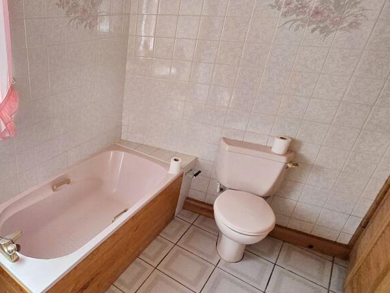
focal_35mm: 23
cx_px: 79
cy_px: 155
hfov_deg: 67.1
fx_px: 259
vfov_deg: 58.8
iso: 64
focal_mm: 2.2
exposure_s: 1/50
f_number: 2.2
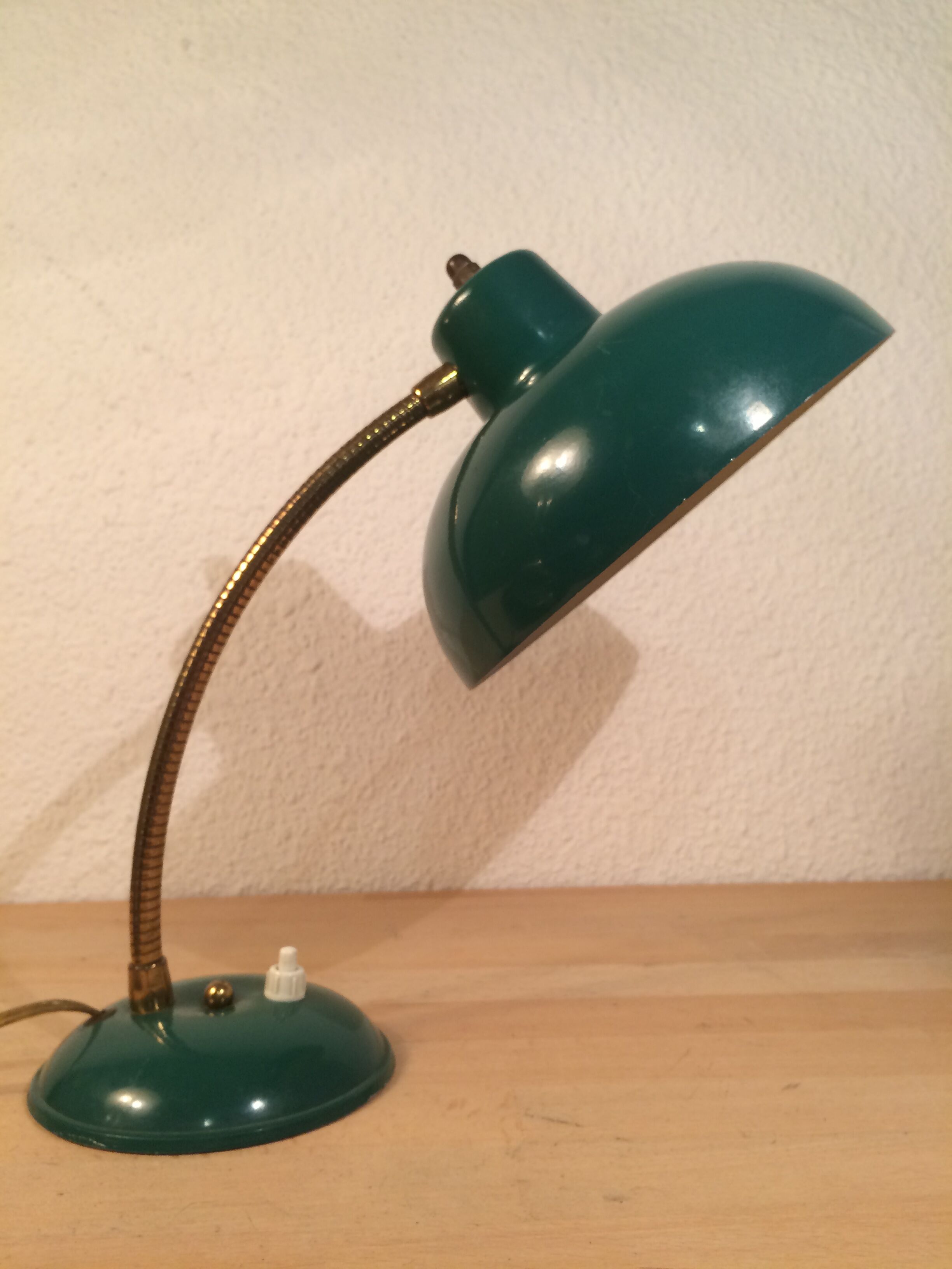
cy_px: 634
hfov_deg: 48.2
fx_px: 1063
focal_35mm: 29
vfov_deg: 61.7
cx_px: 476
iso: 40
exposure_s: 1/33
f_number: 2.2
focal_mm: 4.15
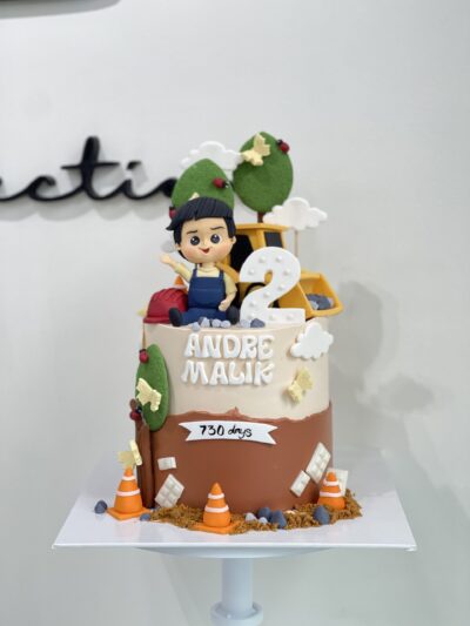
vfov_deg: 30.3
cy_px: 313
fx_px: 1158
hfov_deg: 22.9
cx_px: 235
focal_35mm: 64
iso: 200
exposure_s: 1/100
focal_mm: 7.5
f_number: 2.2
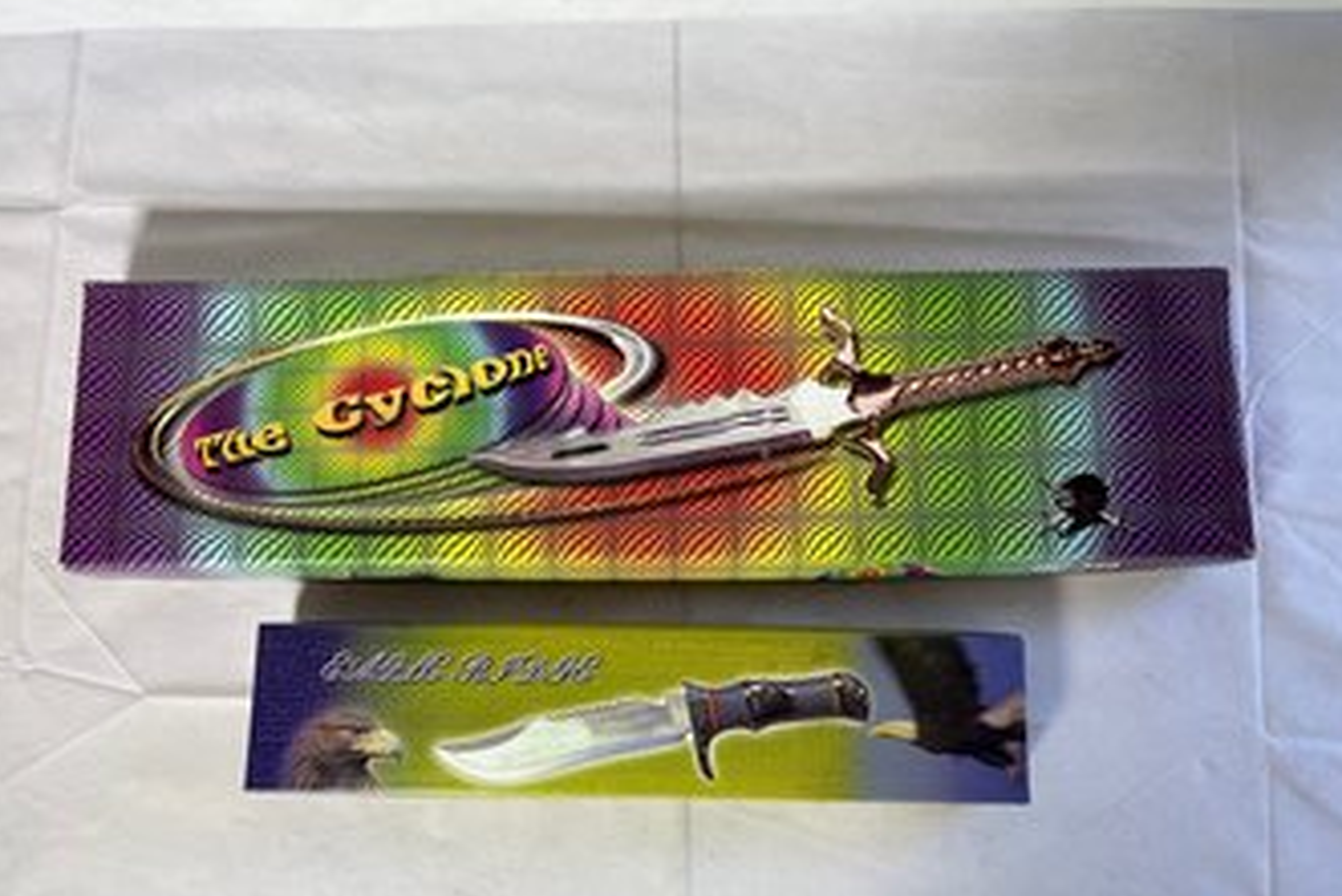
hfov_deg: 65.4
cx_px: 663
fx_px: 1044
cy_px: 480
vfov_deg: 46.4
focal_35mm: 28
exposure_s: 1/122
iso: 32
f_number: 1.6
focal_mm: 5.1
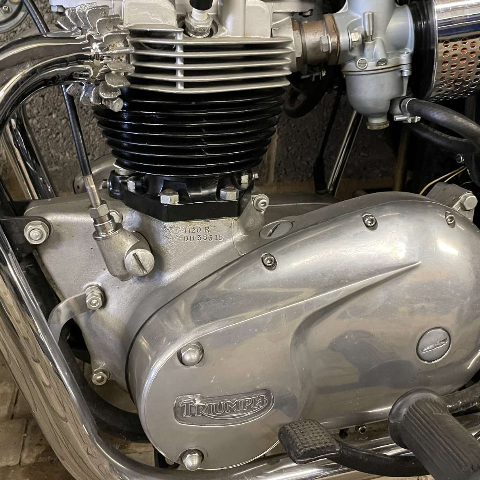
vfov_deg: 43.8
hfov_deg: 43.8
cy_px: 215
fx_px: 596
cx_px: 230
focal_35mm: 38
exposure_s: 1/33
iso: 640
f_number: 1.6
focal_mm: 4.2
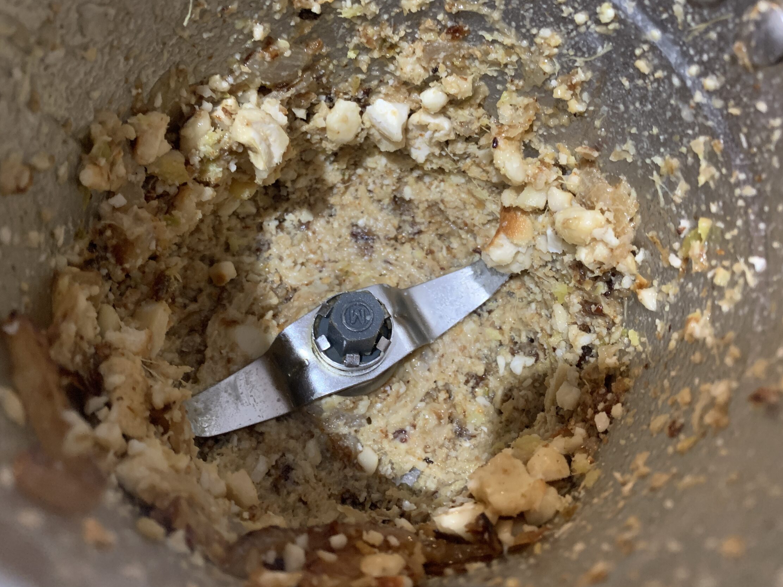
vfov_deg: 46.7
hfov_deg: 59.9
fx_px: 679
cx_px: 412
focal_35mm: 30
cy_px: 253
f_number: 1.8
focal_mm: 4.25
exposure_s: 1/25
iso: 320
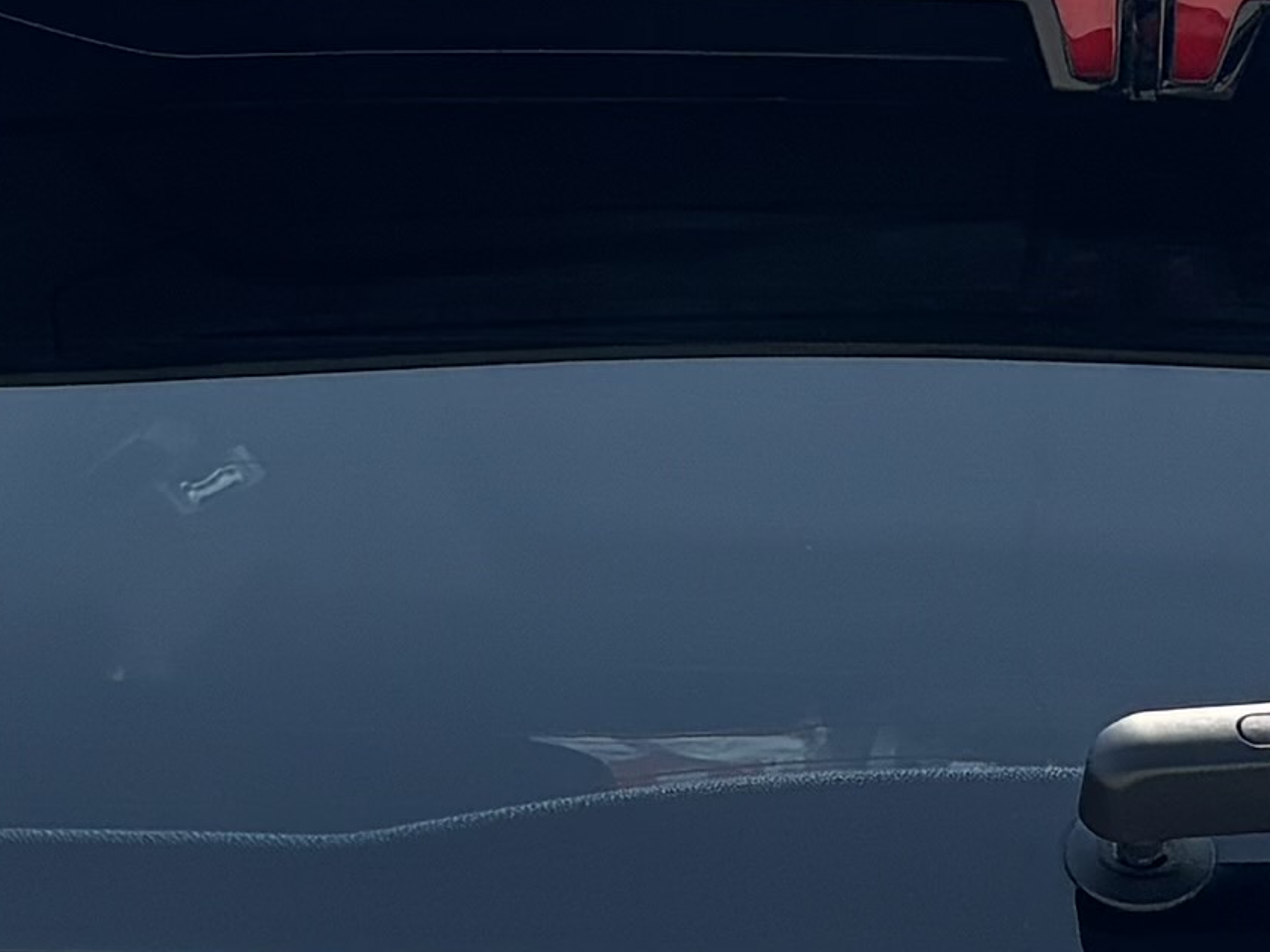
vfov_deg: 8.2
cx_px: 1326
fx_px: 6493
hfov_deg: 11.0
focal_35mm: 177
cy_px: 1373
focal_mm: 5.96
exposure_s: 1/1949
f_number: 1.6
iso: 50
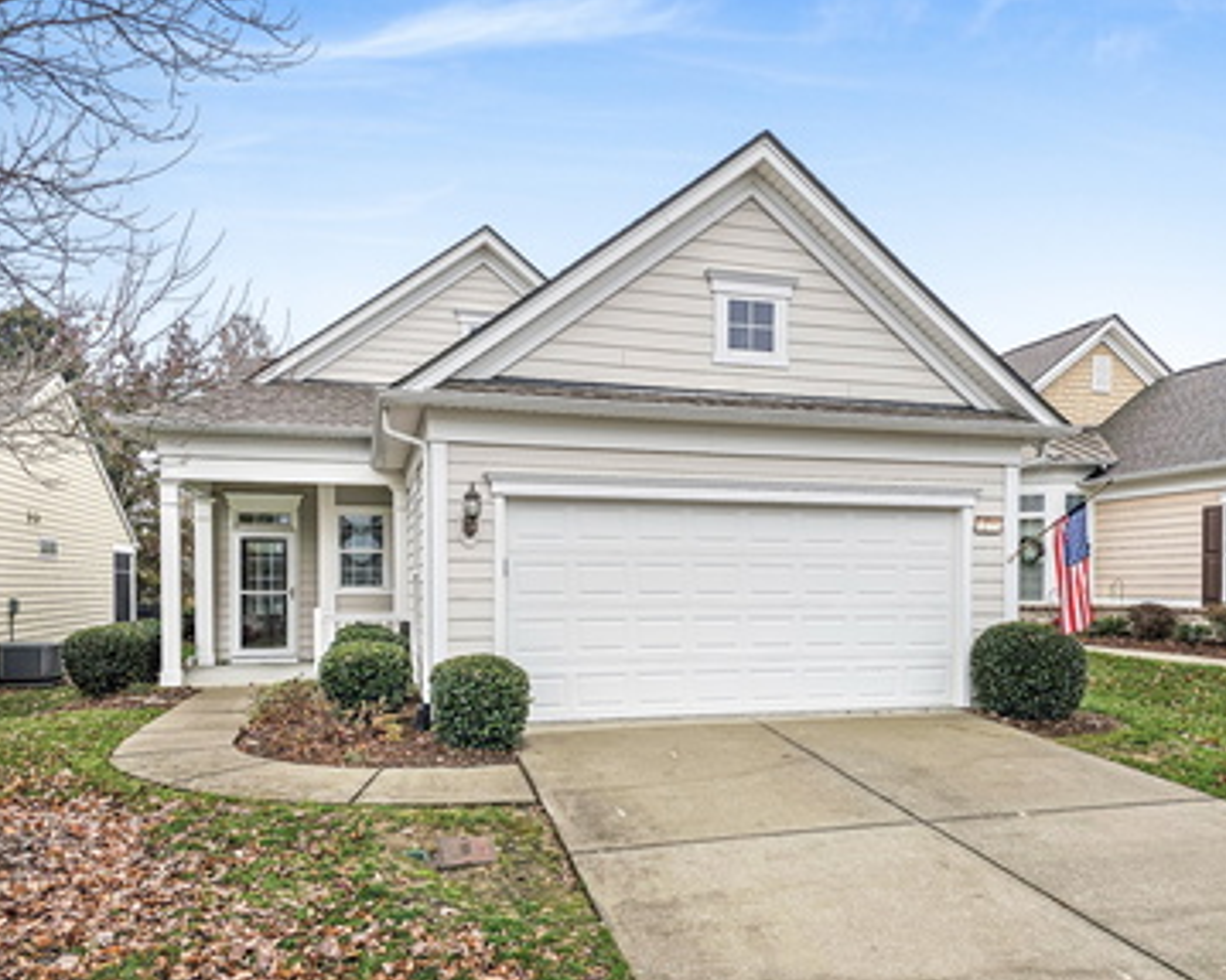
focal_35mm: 25
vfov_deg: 56.8
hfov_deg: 68.1
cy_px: 499
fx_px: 907
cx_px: 645
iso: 64
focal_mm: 6.3
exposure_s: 1/180
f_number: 1.7
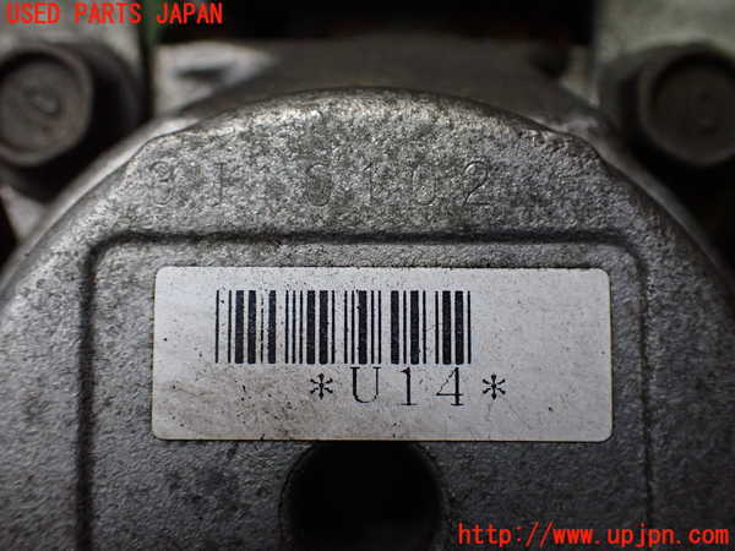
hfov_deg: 49.0
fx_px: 807
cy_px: 276
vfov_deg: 37.7
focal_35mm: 38
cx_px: 368
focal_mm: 6.83
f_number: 2.7
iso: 500
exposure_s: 1/160
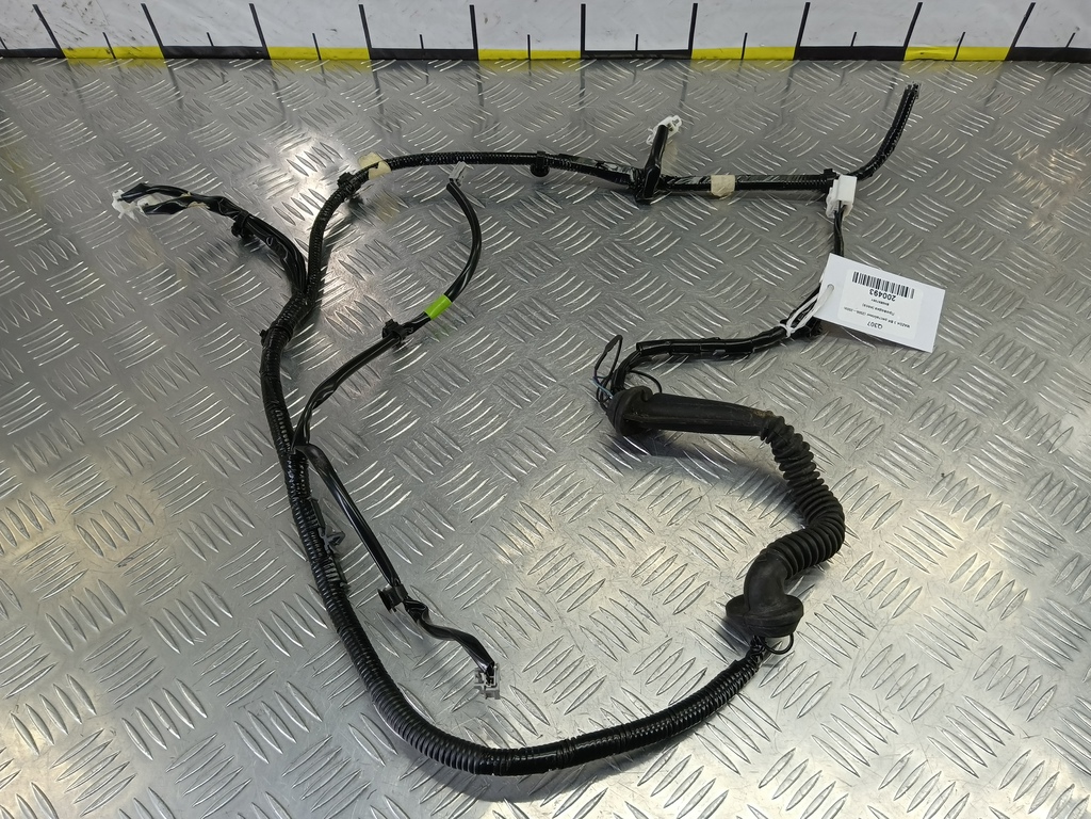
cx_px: 546
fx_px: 725
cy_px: 410
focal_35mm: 23
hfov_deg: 73.9
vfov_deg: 58.9
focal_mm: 4.11
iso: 84
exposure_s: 1/50
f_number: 1.6
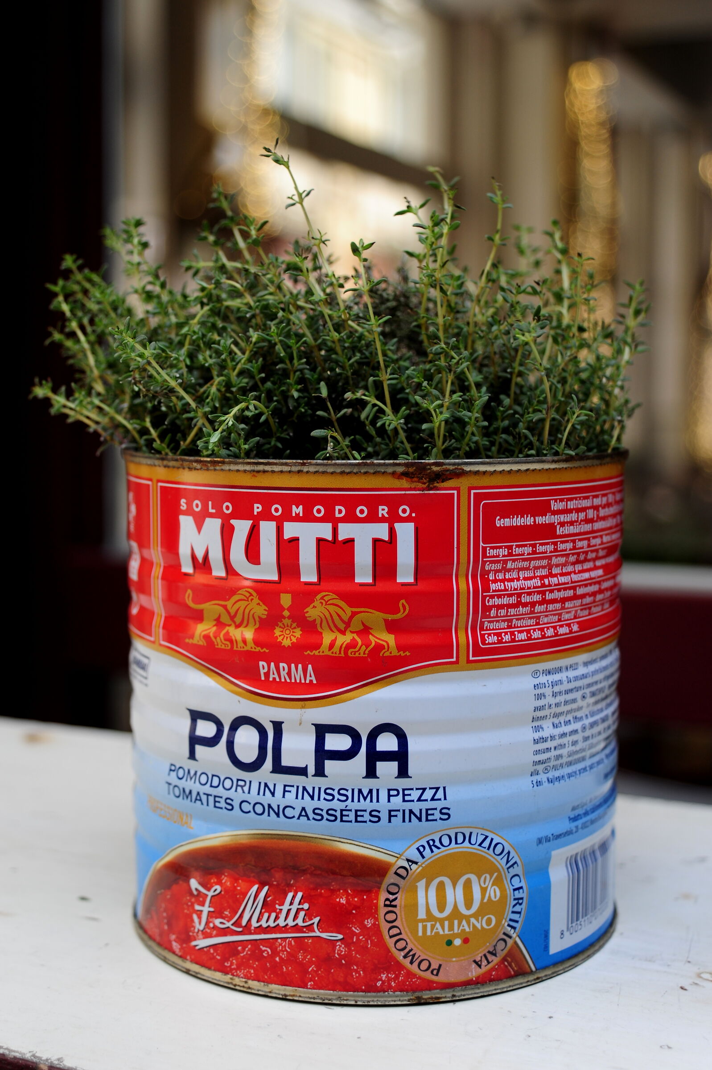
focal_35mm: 55
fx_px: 1634
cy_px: 535
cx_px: 356
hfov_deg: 24.6
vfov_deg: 36.3
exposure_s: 1/30
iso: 250
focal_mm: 55
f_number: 4.8
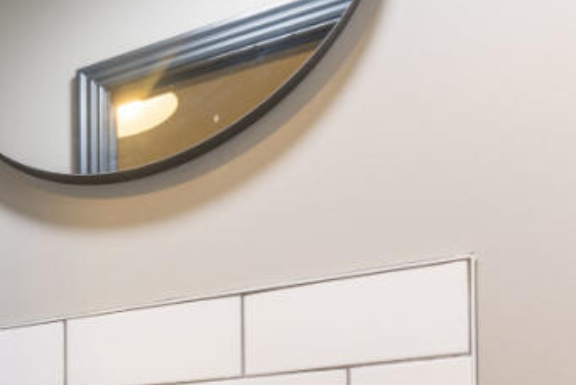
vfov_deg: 25.4
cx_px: -176
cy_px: 553
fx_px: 673
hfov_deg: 33.5
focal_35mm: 42
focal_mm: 14
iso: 100
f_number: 6.3
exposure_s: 1/2.5
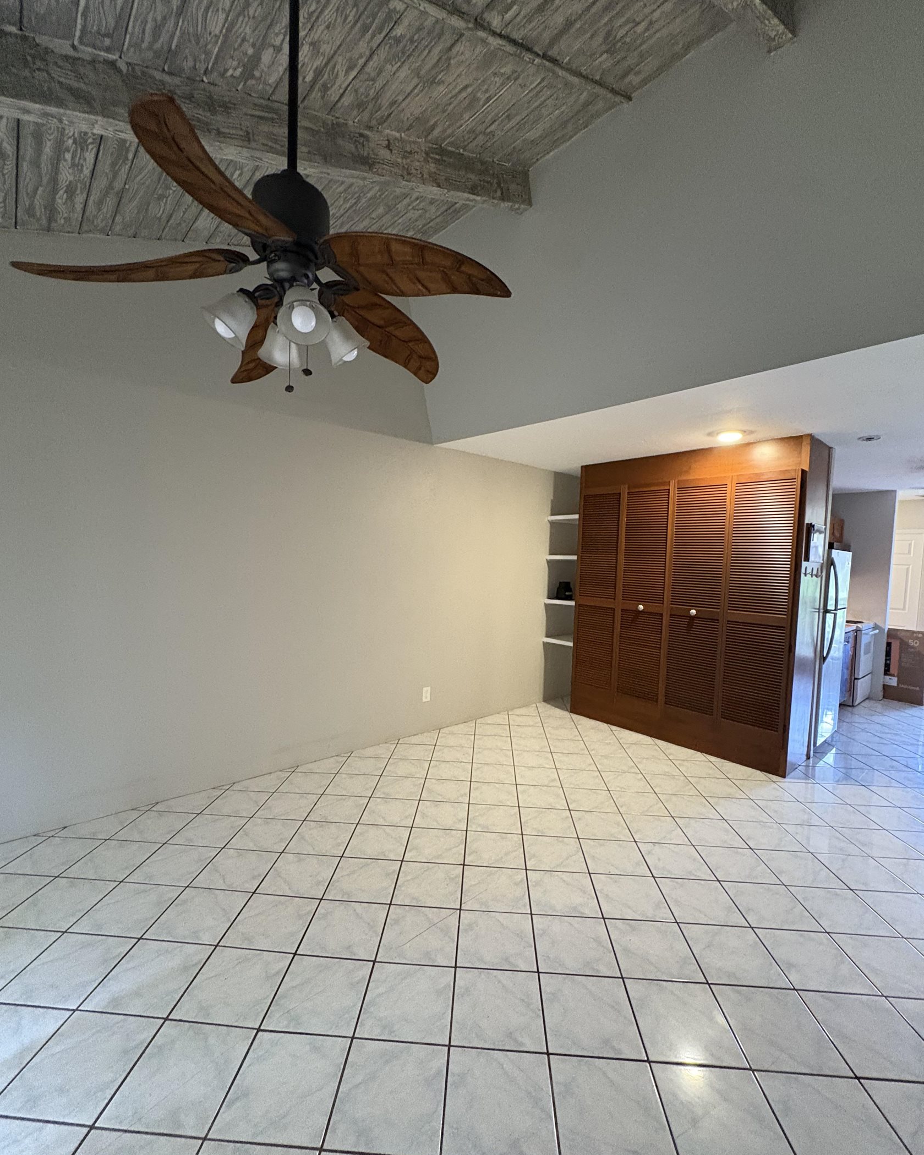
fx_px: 513
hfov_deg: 84.0
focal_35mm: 15
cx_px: 457
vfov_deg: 96.8
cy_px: 589
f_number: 2.2
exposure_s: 1/60
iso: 800
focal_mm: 2.22
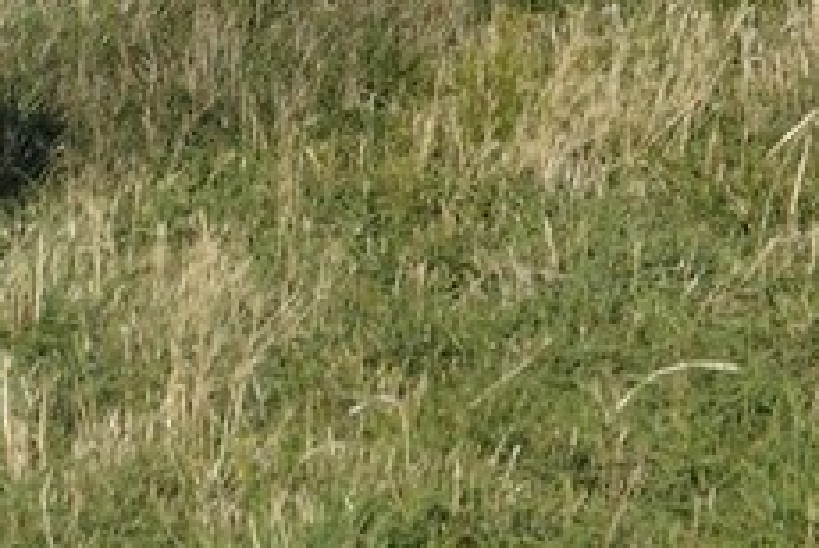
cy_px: -1256
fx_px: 11070
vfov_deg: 2.8
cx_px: -274
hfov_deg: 4.2
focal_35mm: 486
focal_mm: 70
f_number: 10
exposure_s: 1/400
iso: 200
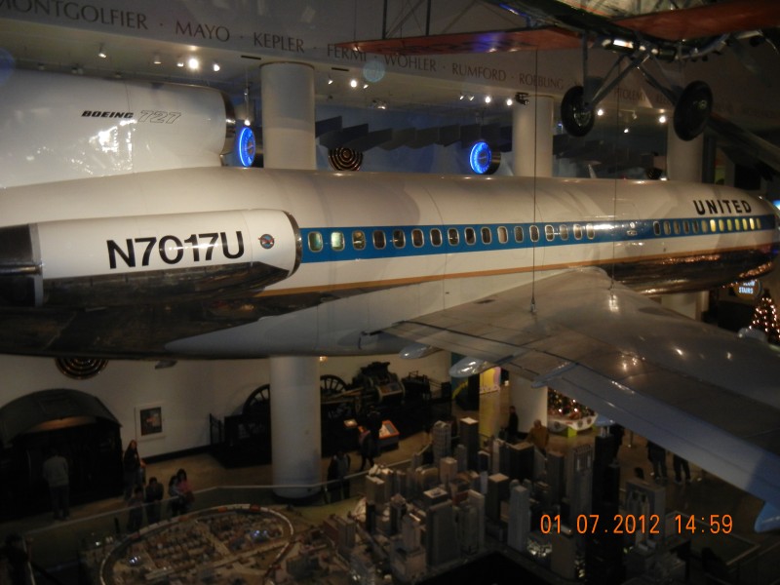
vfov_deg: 46.8
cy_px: 292
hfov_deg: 60.0
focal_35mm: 30
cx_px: 390
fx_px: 676
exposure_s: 1/30
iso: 400
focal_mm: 5.4
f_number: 3.5
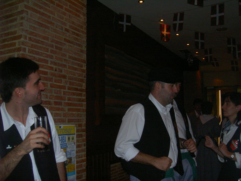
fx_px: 272
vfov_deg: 36.8
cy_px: 90
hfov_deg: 47.9
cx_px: 120
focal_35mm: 39
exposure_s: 1/59.5
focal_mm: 8
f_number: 2.8
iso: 100
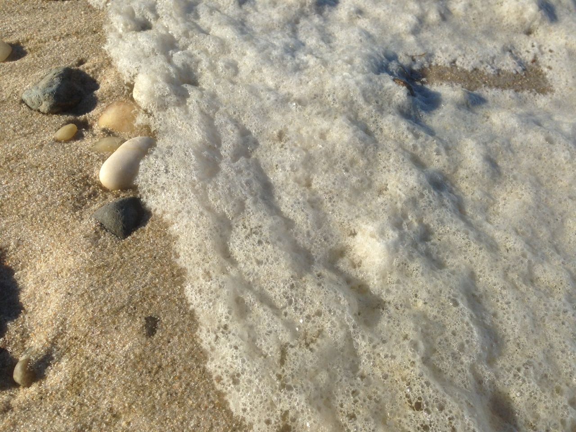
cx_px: 288
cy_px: 216
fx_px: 549
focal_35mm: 33
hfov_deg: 55.4
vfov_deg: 42.9
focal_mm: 4.12
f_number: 2.4
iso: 50
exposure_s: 1/2262
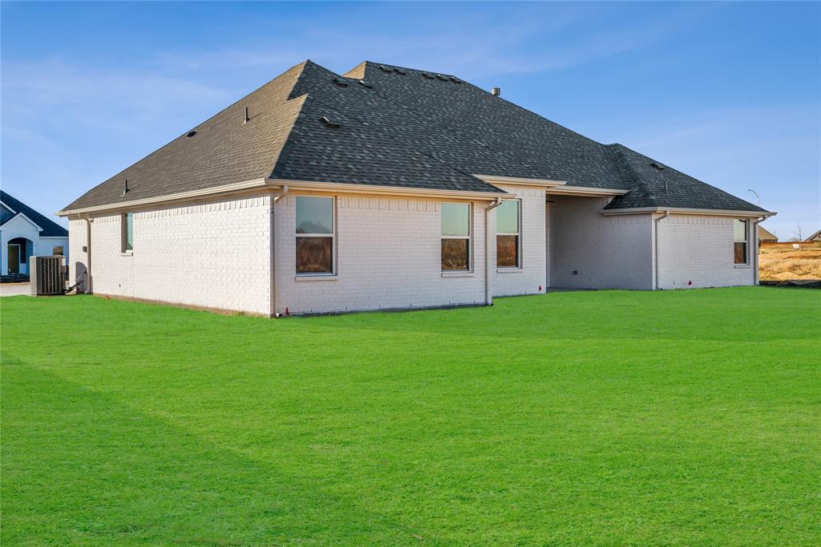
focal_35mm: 35
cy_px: 274
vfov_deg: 37.8
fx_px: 798
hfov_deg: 54.4
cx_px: 410
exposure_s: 1/400
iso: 160
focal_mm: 35
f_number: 9
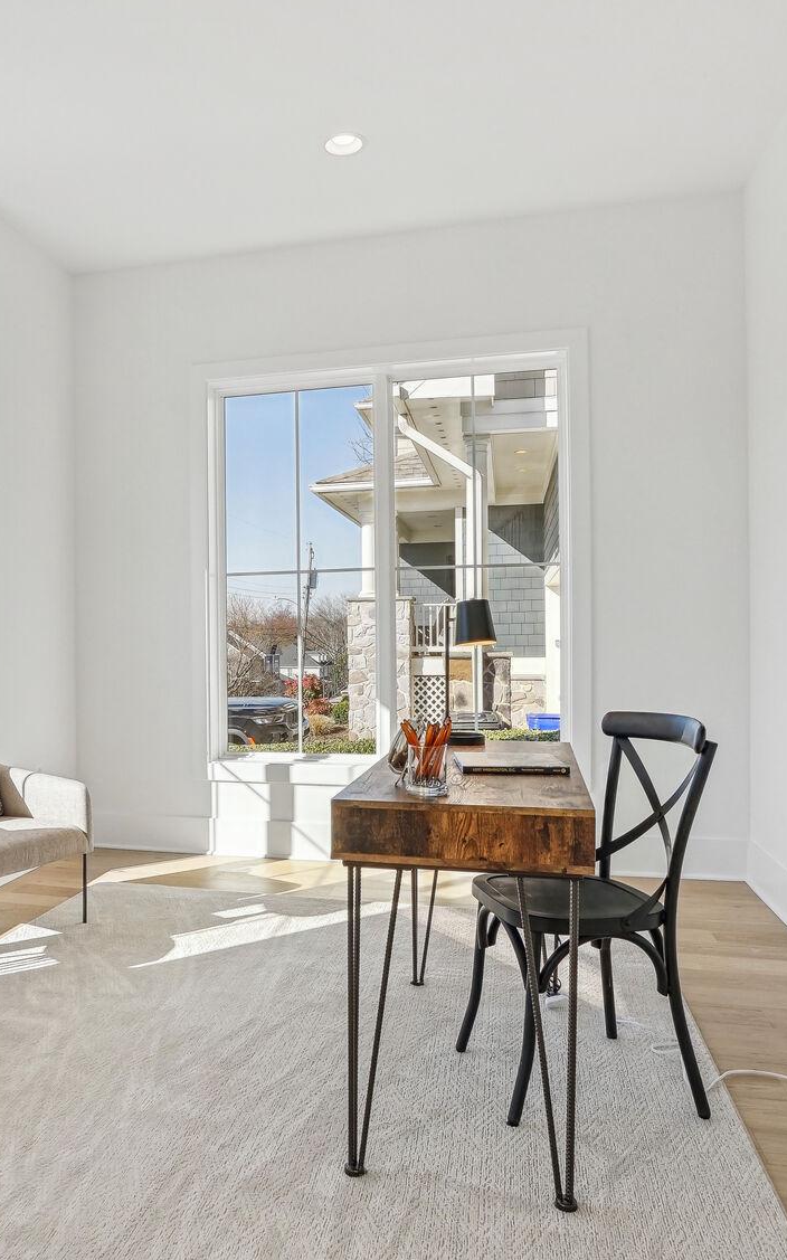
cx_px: 237
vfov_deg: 72.6
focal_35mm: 25
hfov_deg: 48.1
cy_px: 635
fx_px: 858
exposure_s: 1/1000
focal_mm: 16
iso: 800
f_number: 8
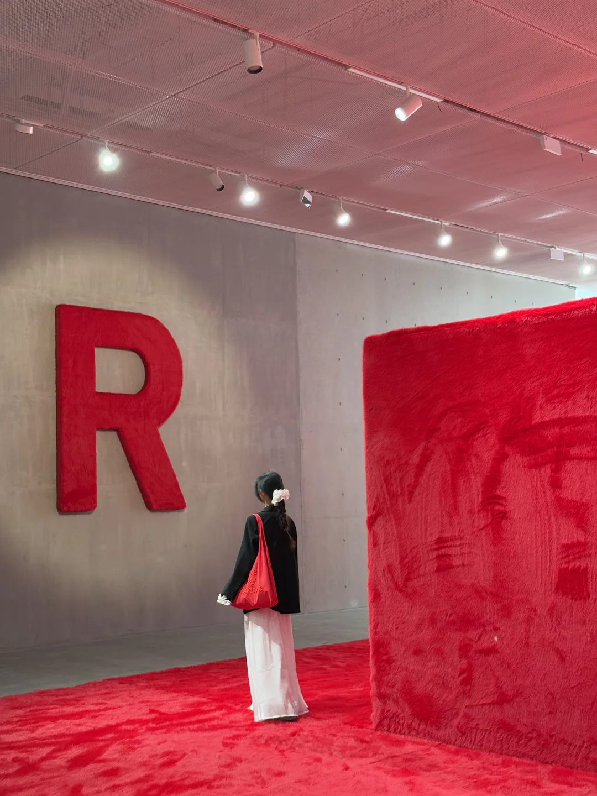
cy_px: 398
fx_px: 1104
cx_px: 298
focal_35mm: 48
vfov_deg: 39.7
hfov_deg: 30.3
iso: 250
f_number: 1.78
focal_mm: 6.76
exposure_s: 1/46
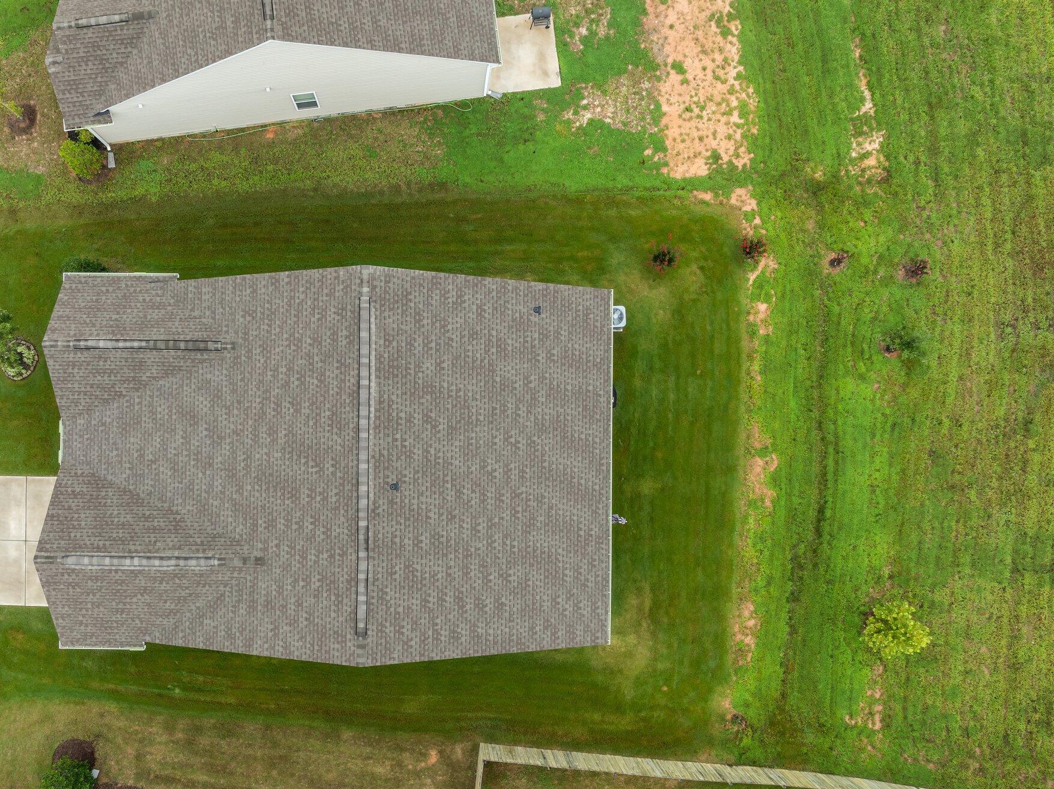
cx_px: 442
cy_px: 442
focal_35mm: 28
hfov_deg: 63.1
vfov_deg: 49.6
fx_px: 852
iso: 110
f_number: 5.6
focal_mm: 12.29
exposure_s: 1/15
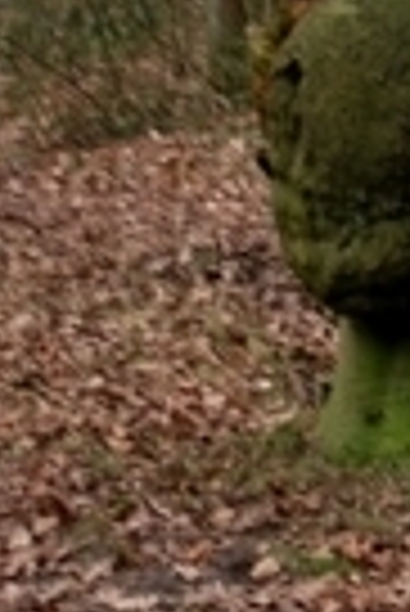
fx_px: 6206
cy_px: -216
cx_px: 572
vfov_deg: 5.6
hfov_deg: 3.8
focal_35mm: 364
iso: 200
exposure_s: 1/50
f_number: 5.6
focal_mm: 55
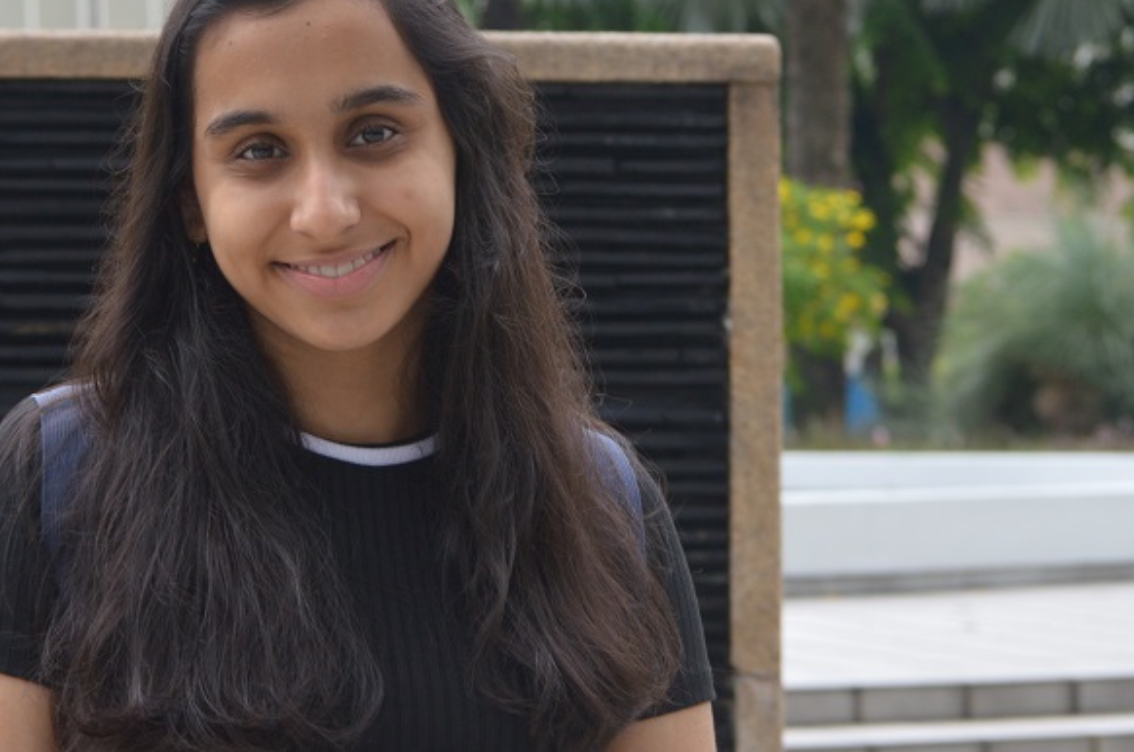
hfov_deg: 14.4
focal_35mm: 142
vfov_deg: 9.6
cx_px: 310
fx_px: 4461
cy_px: 189
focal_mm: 55
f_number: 5.6
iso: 400
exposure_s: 1/125
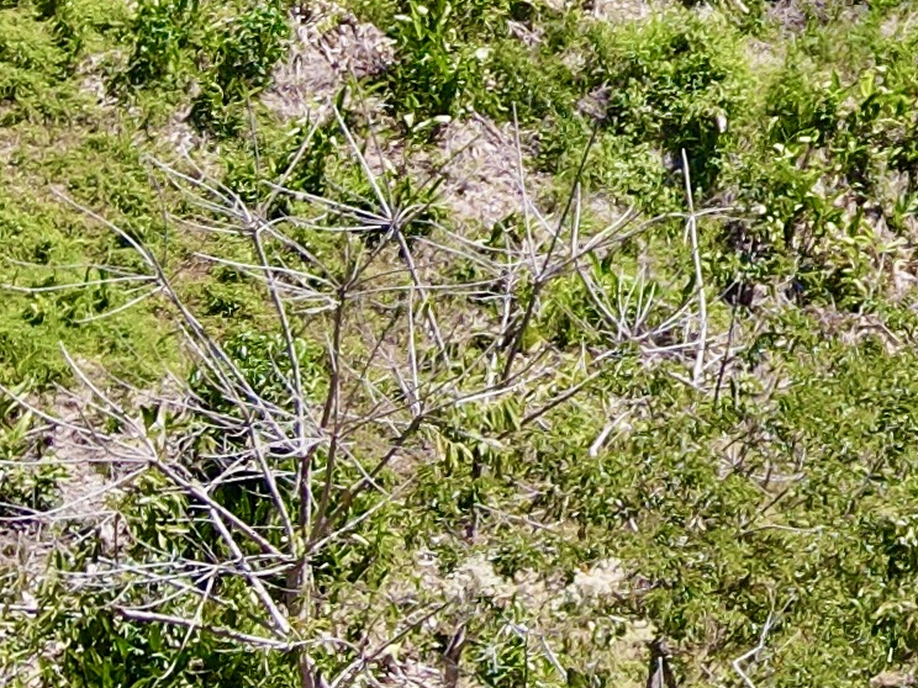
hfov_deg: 14.2
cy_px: -256
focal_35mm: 129
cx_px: 1404
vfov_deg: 11.2
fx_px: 3421
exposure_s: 1/25
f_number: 2.8
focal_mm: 4.5
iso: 100
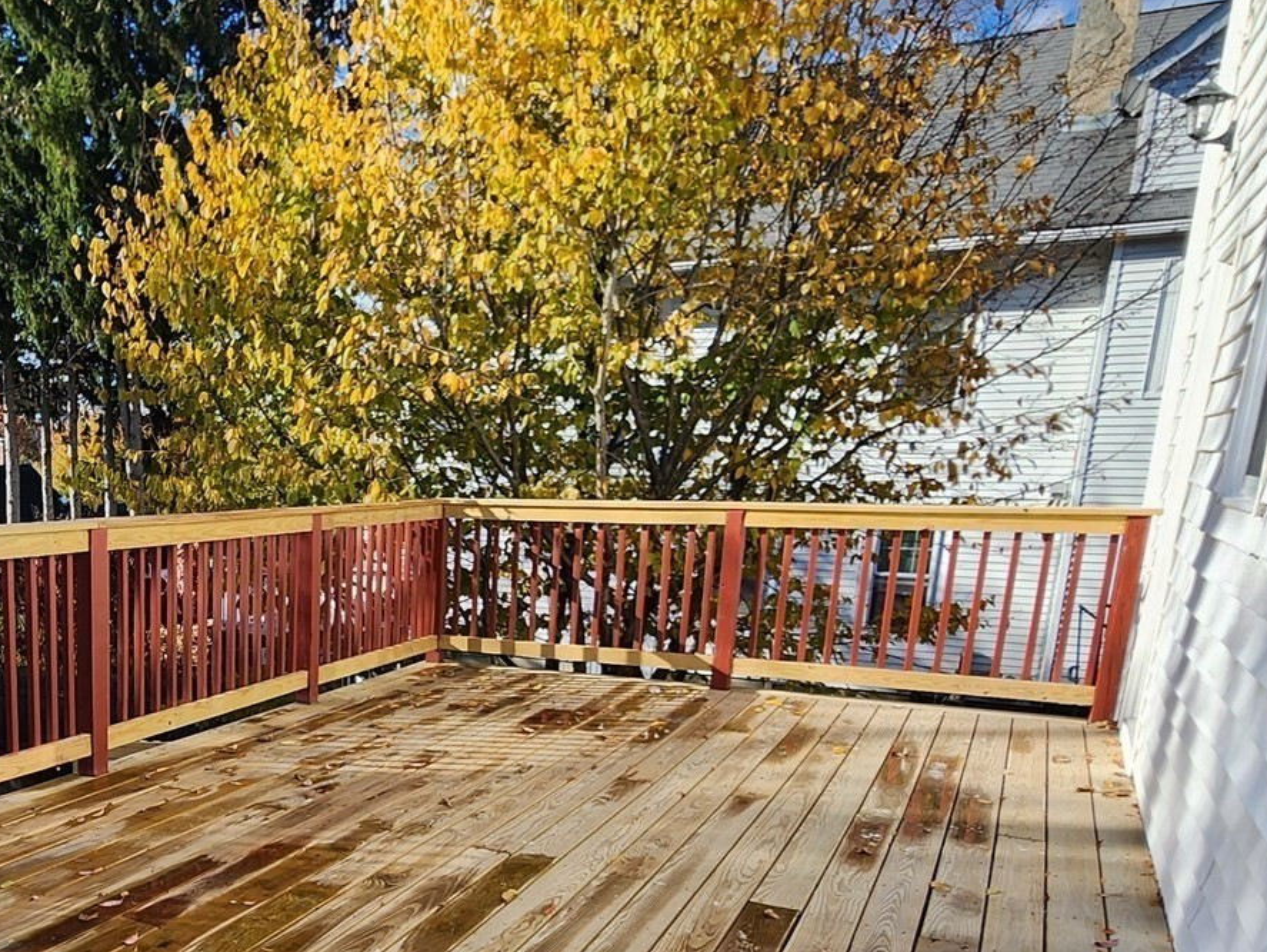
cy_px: 748
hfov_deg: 53.7
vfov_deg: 44.8
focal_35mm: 30
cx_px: 169
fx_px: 1098
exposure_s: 1/1016
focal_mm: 2.2
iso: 50
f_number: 2.2
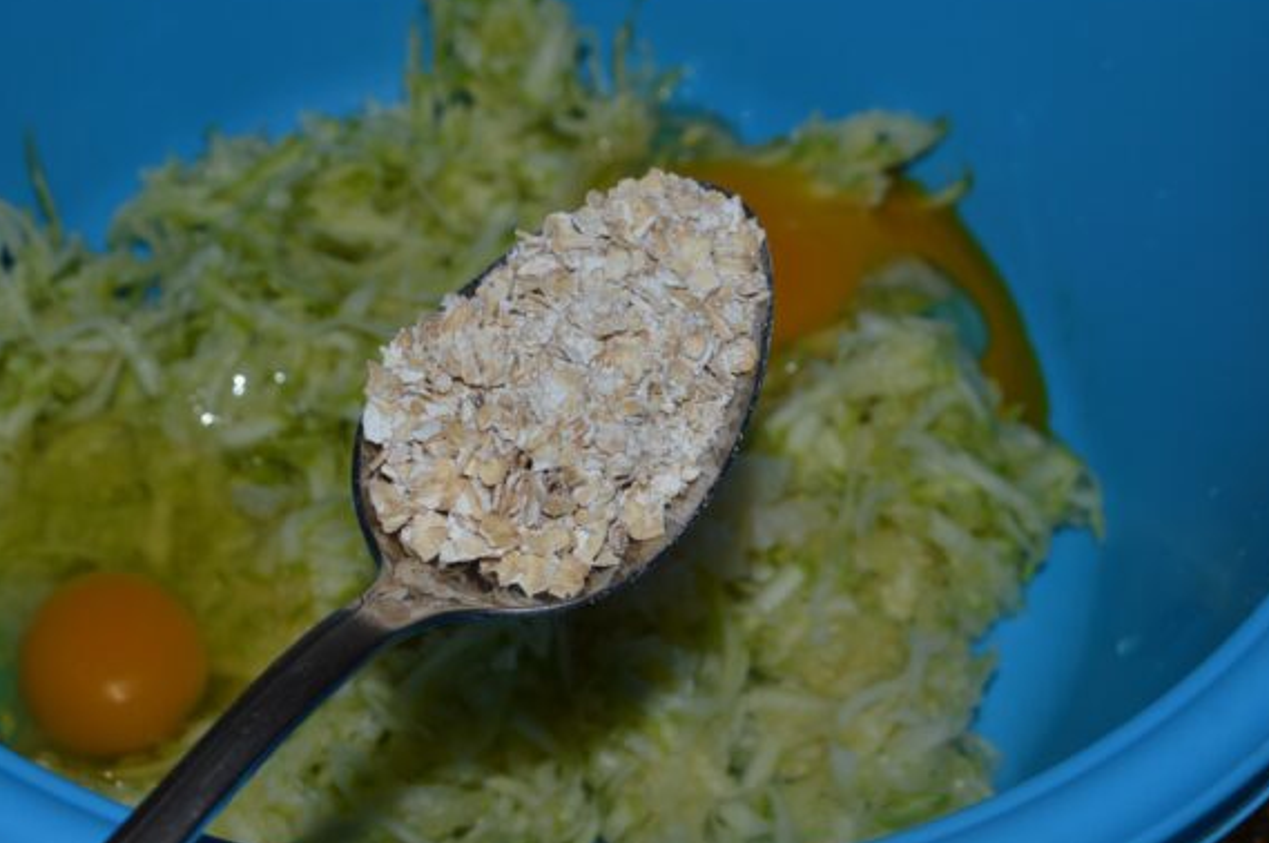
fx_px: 2275
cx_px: 584
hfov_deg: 31.2
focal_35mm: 65
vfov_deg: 21.0
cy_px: 414
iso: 100
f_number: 8
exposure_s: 1/60
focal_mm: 35
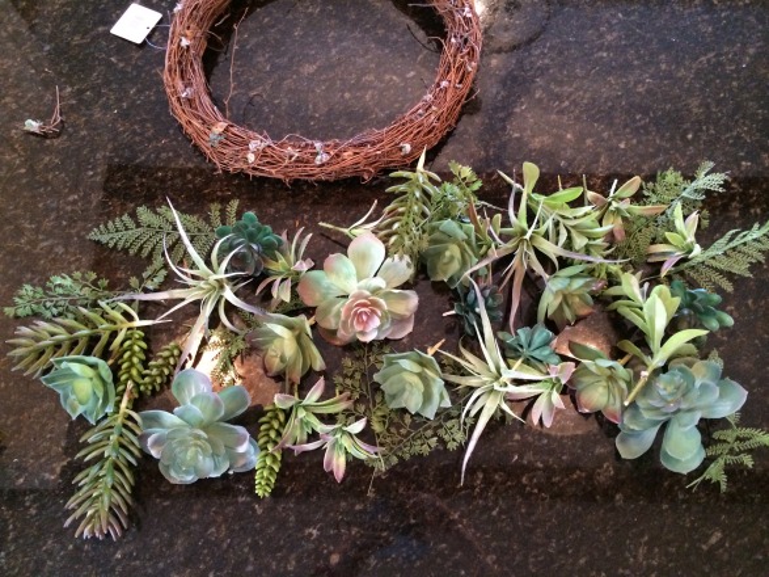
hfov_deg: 60.0
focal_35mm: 30
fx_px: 666
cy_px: 288
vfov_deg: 46.8
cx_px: 384
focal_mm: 4.12
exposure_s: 1/15
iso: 320
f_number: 2.2
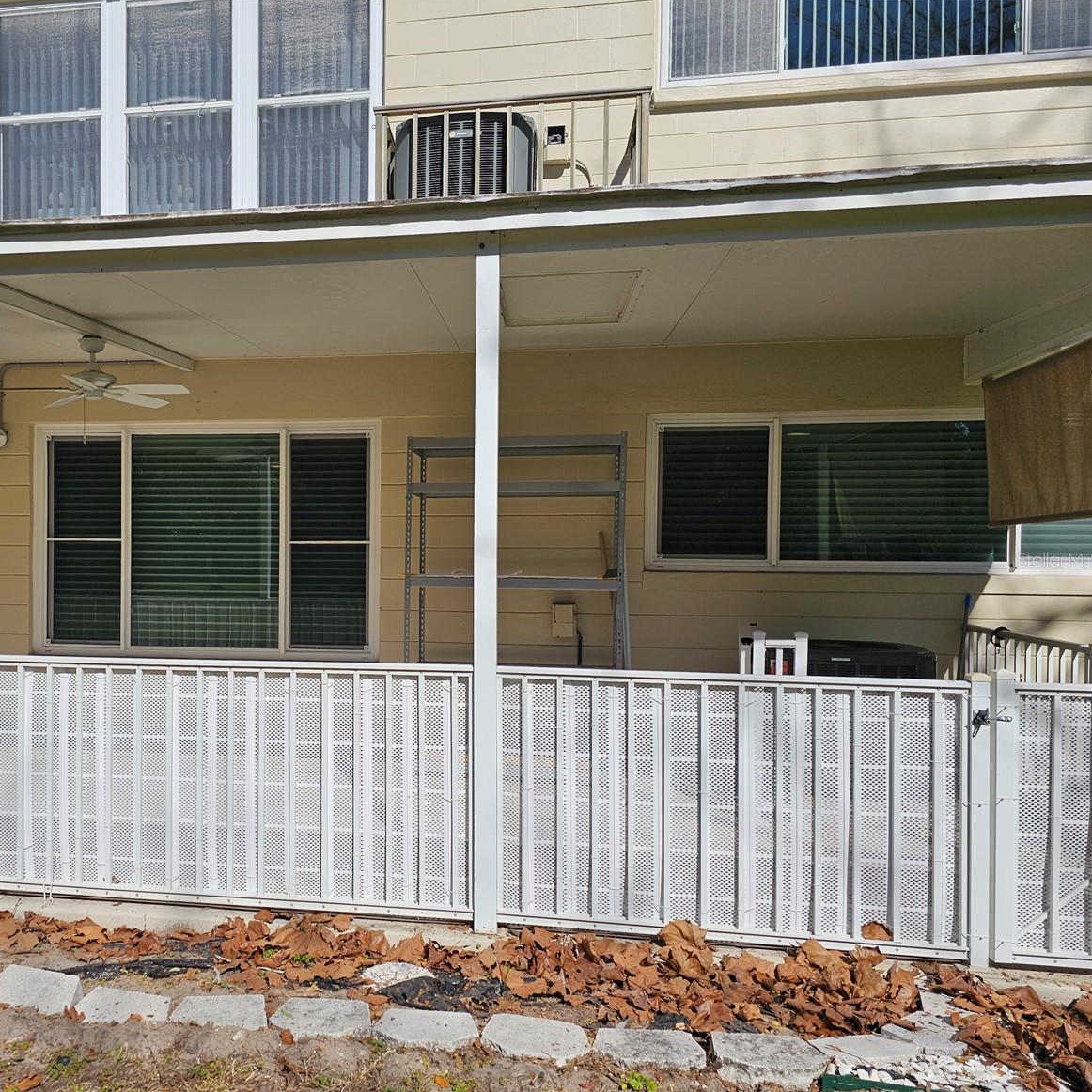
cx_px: 353
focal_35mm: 28
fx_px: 999
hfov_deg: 55.9
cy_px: 559
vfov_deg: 57.3
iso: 12
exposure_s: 1/2000
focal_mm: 6.3
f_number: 1.7
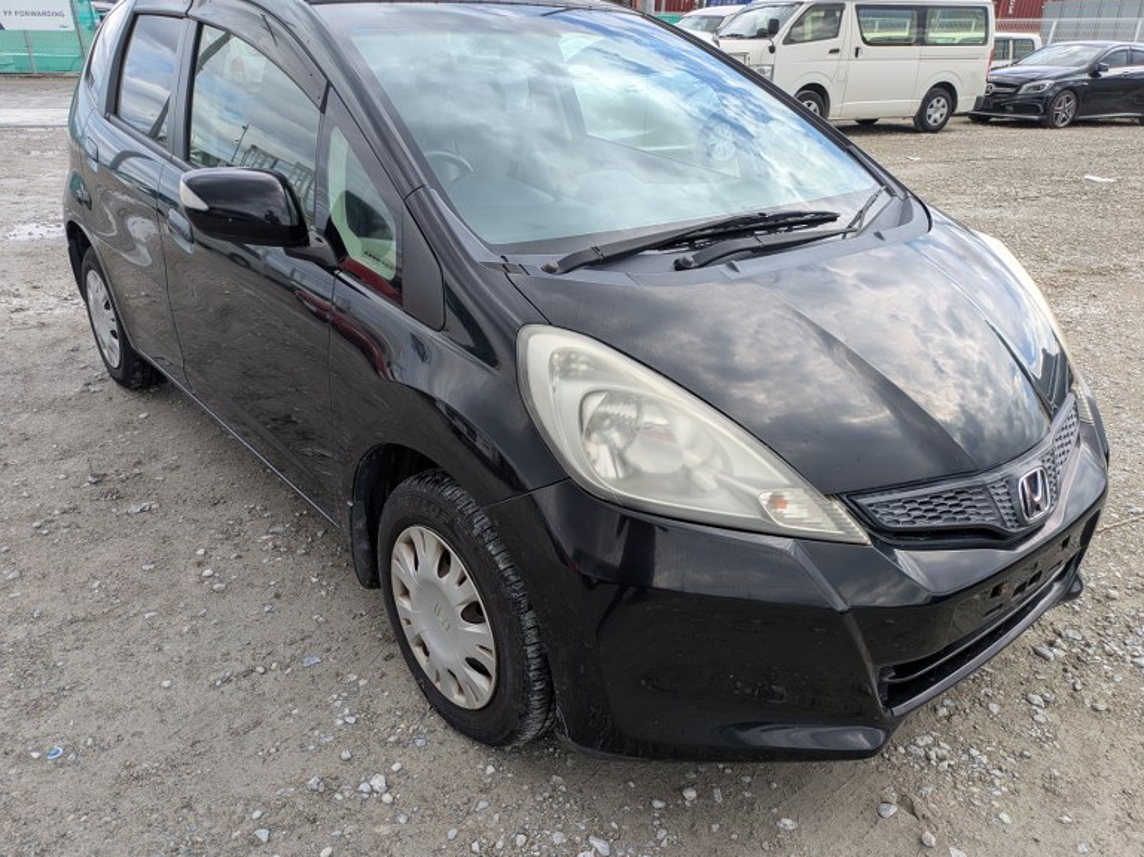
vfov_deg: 53.0
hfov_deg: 67.3
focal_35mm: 26
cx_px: 562
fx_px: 859
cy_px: 443
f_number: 1.89
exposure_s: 1/781
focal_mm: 5.43
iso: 48
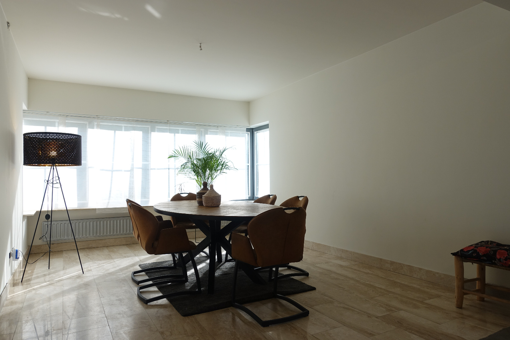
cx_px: 255
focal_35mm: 24
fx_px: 340
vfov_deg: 53.1
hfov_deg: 73.7
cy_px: 170
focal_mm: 8.8
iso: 125
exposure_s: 1/80
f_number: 4
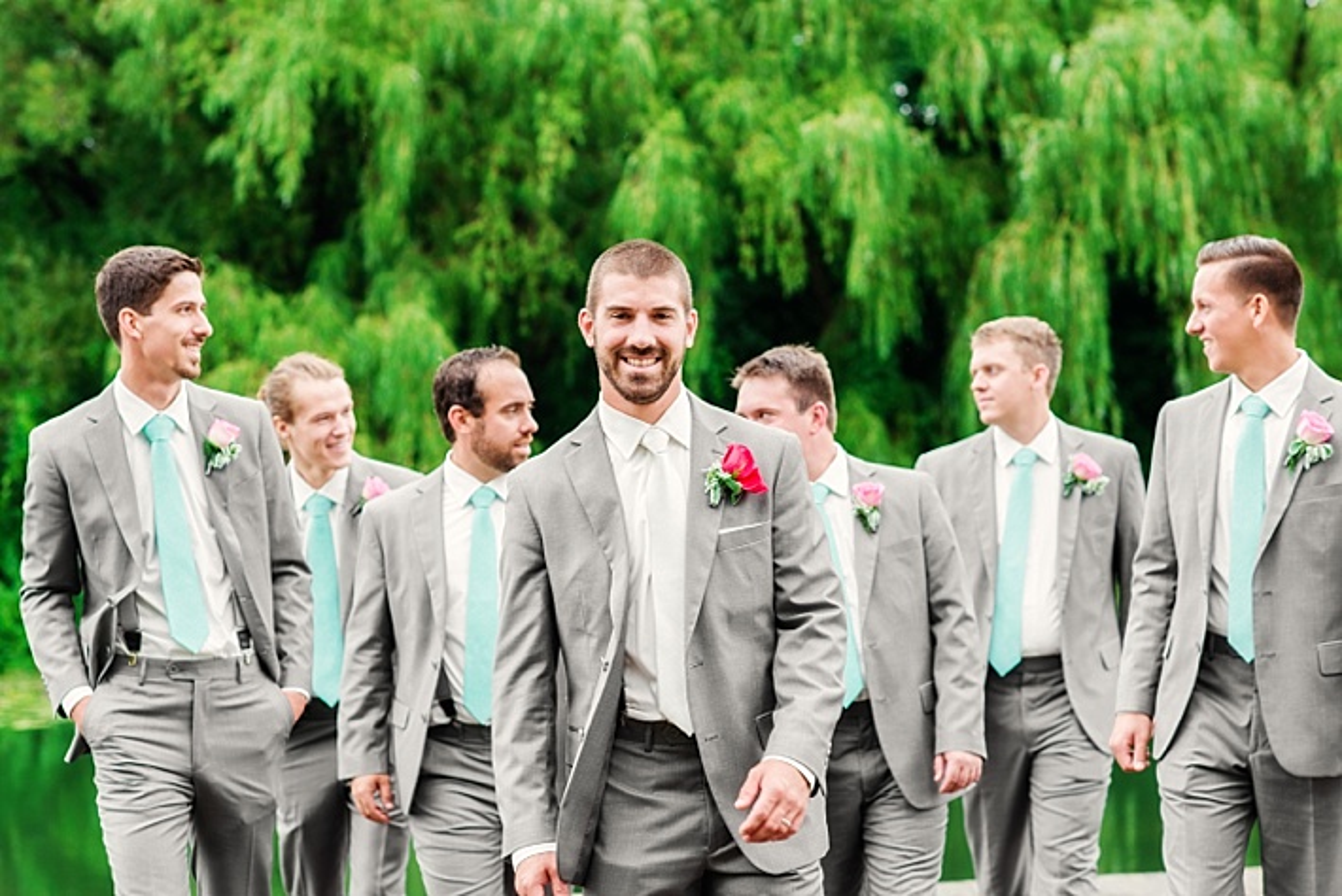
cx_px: 671
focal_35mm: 85
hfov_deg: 23.9
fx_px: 3170
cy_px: 448
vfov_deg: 16.1
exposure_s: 1/250
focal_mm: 85
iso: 250
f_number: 4.5
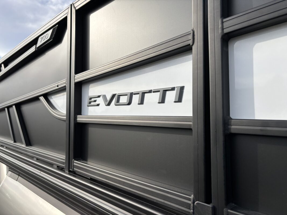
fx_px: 216
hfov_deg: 67.3
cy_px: 108
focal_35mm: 26
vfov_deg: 53.1
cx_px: 144
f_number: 1.6
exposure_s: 1/1949
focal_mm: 5.96
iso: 50
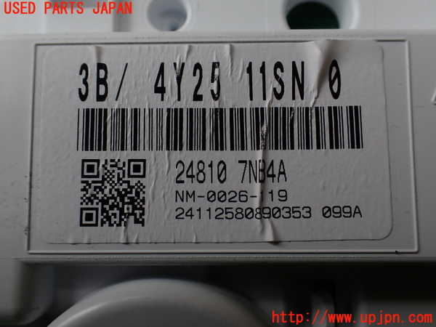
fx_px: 378
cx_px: 218
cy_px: 164
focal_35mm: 30
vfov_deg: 46.8
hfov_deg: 60.0
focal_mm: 5.4
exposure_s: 1/160
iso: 100
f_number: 3.2
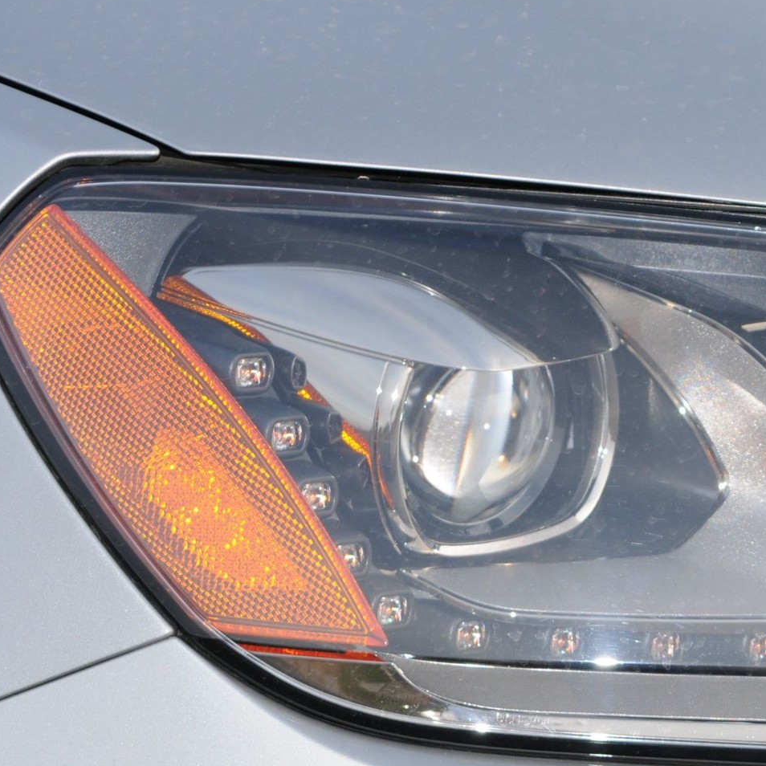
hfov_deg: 6.1
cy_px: 514
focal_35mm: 287
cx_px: 853
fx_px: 7185
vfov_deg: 6.1
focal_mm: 86
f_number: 8
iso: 250
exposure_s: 1/60
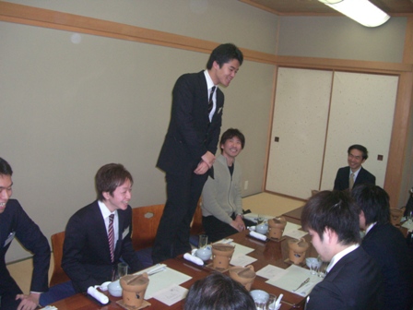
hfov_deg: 49.0
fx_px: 453
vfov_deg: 37.7
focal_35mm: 38
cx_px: 206
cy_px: 155
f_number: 2.8
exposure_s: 1/60
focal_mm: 7.9
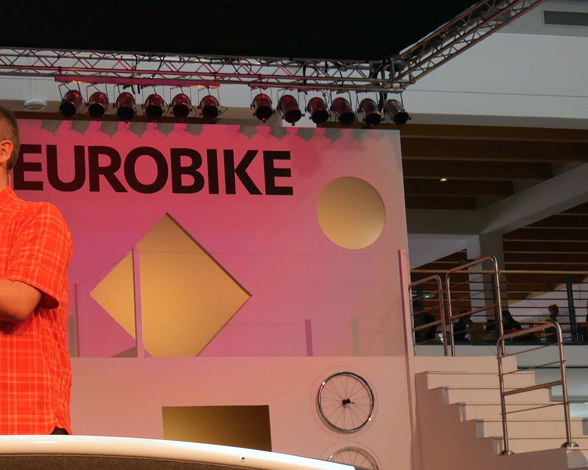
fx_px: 1531
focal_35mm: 88
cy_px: 339
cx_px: -82
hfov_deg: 20.6
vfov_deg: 17.4
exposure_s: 1/160
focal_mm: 16
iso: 200
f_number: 4.5
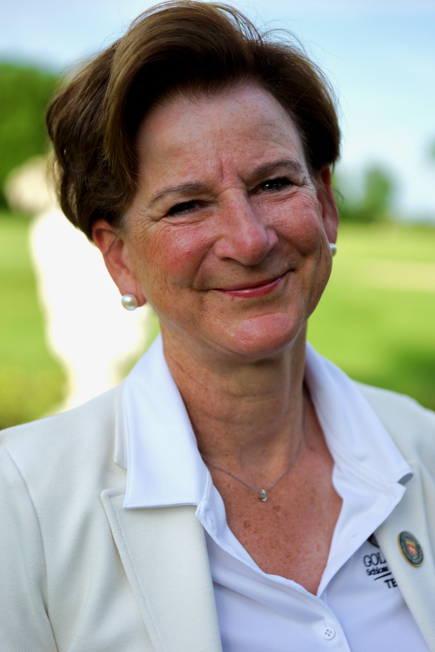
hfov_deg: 19.5
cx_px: 218
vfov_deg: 28.8
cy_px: 326
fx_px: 1269
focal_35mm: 70
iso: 100
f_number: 2.8
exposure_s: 1/1000
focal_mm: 70
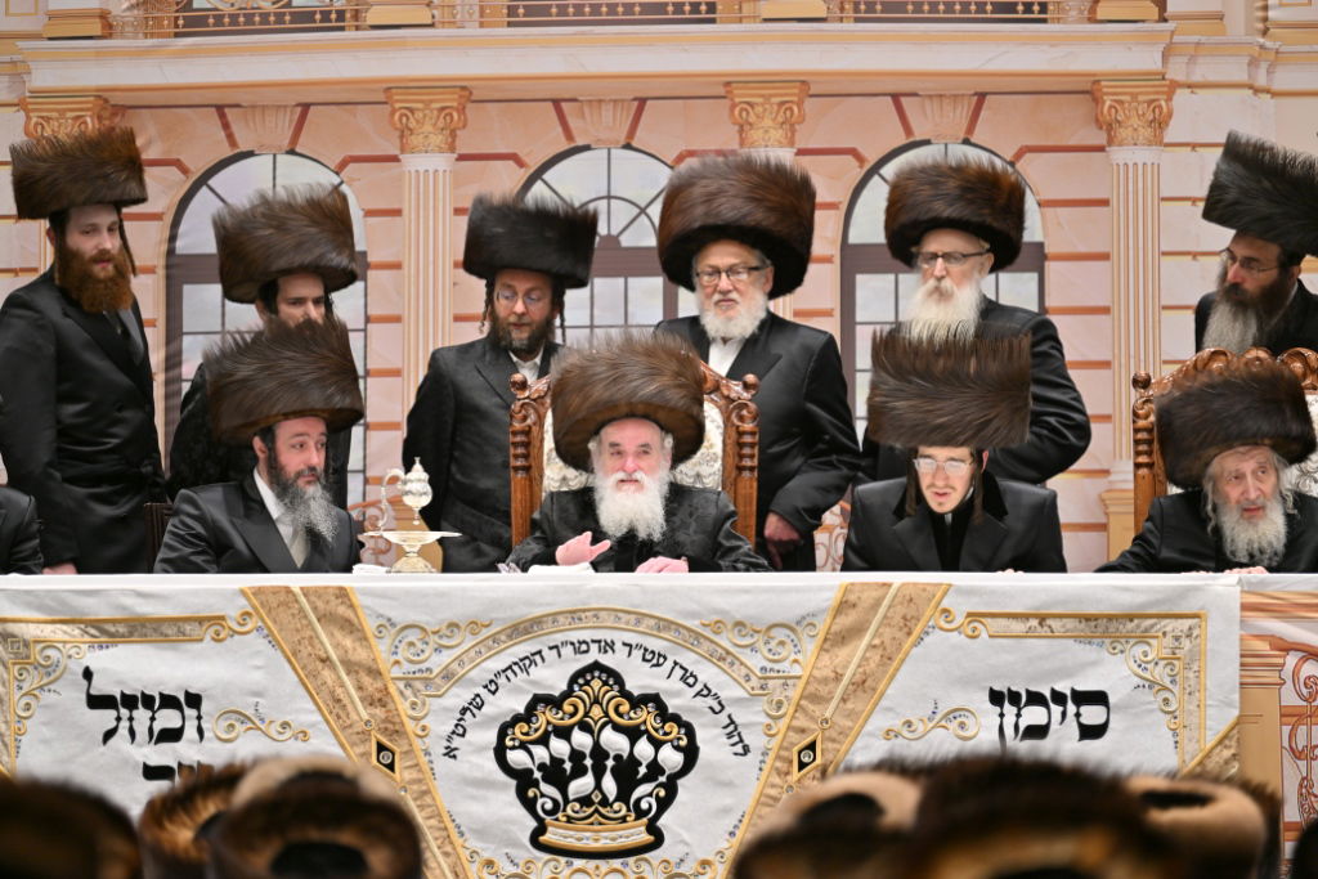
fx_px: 7323
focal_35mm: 200
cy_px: 440
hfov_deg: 10.3
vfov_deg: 6.9
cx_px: 659
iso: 200
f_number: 2.8
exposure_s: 1/250
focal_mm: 200
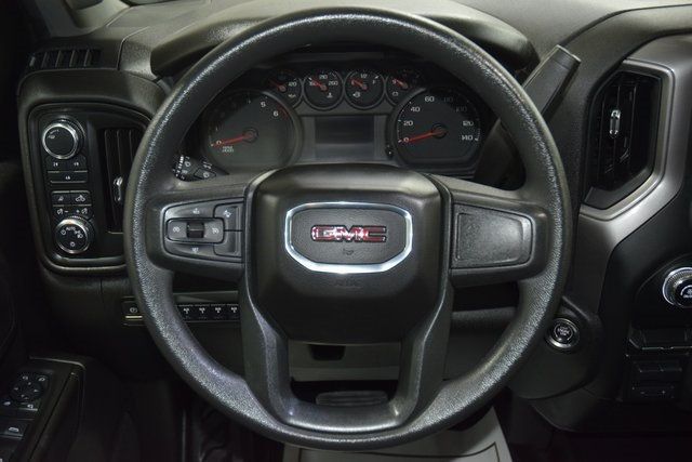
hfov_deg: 47.9
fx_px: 779
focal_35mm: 40
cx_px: 346
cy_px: 231
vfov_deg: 33.0
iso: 1400
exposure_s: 1/30
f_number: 3.8
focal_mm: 27
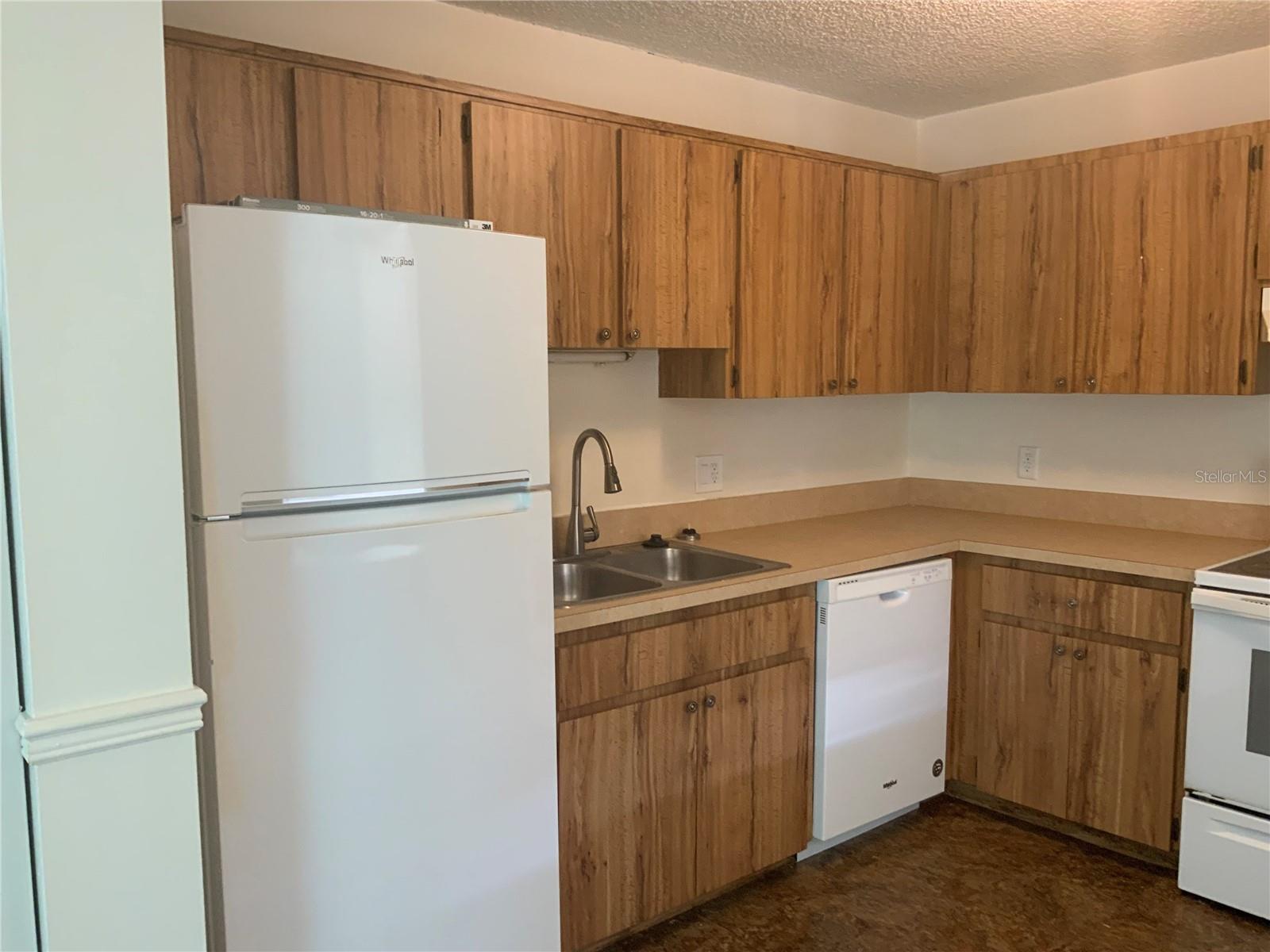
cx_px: 635
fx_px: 1064
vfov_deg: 48.2
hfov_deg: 61.7
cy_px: 476
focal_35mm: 29
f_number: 1.8
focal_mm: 3
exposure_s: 1/60
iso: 125
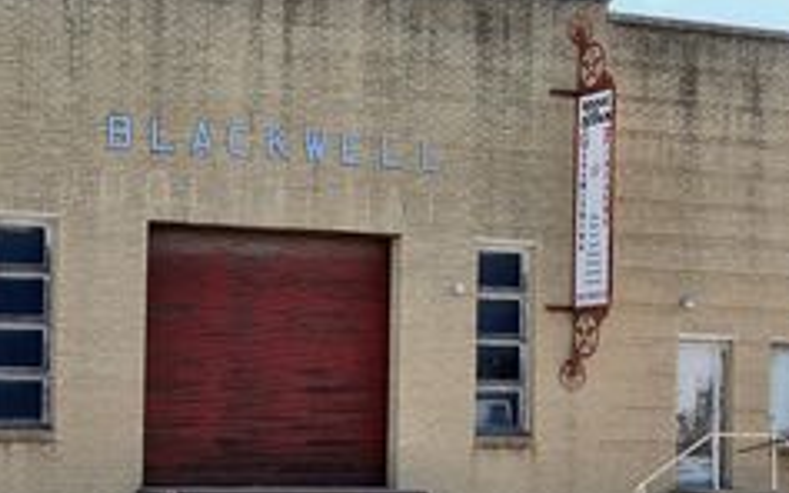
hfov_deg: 23.9
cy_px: 378
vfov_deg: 15.1
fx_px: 1849
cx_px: 233
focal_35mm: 86
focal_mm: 14.65
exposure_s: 1/640
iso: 100
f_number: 3.2
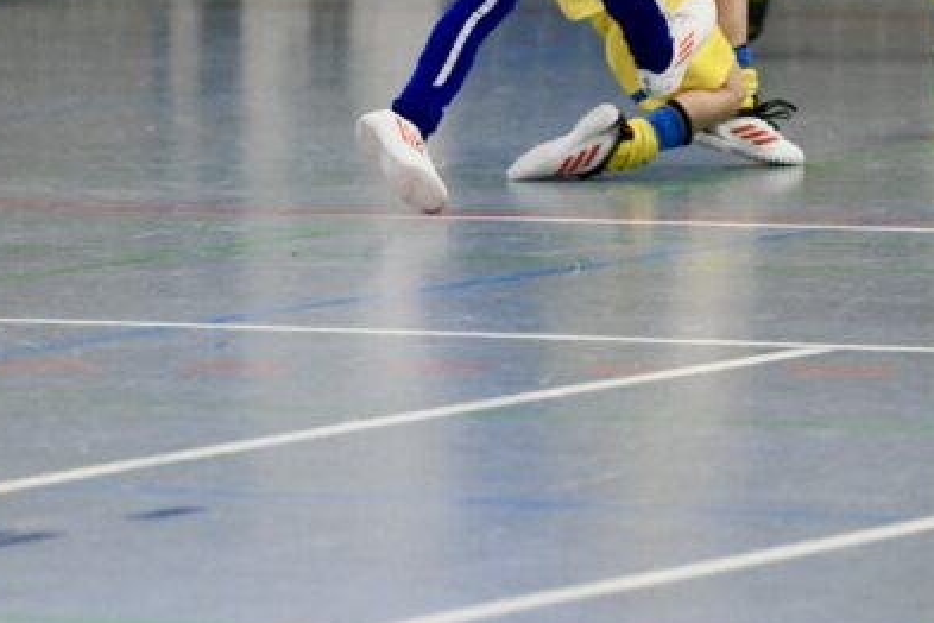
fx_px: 10818
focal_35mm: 417
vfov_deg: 3.3
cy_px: -168
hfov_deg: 4.9
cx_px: 806
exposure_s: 1/1600
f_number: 2.8
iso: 8000
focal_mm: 160
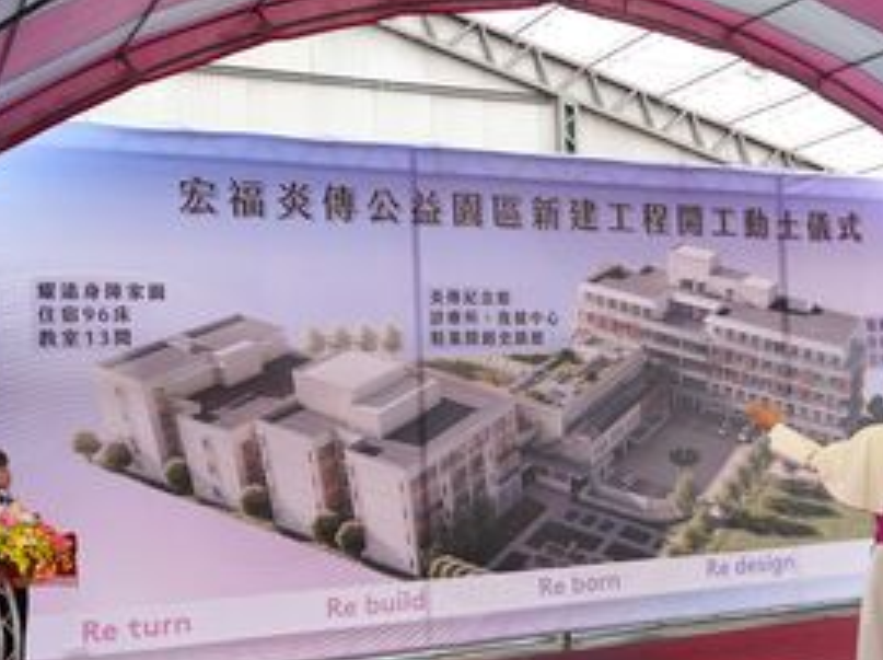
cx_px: 614
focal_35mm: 53
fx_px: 1350
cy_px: 379
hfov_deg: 35.7
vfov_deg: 27.4
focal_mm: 37
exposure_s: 1/125
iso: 400
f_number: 5.6
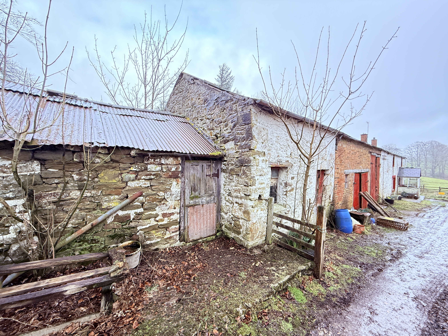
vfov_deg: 85.7
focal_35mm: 14
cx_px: 224
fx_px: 181
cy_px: 168
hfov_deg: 102.1
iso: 250
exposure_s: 1/99
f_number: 2.2
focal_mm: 2.22
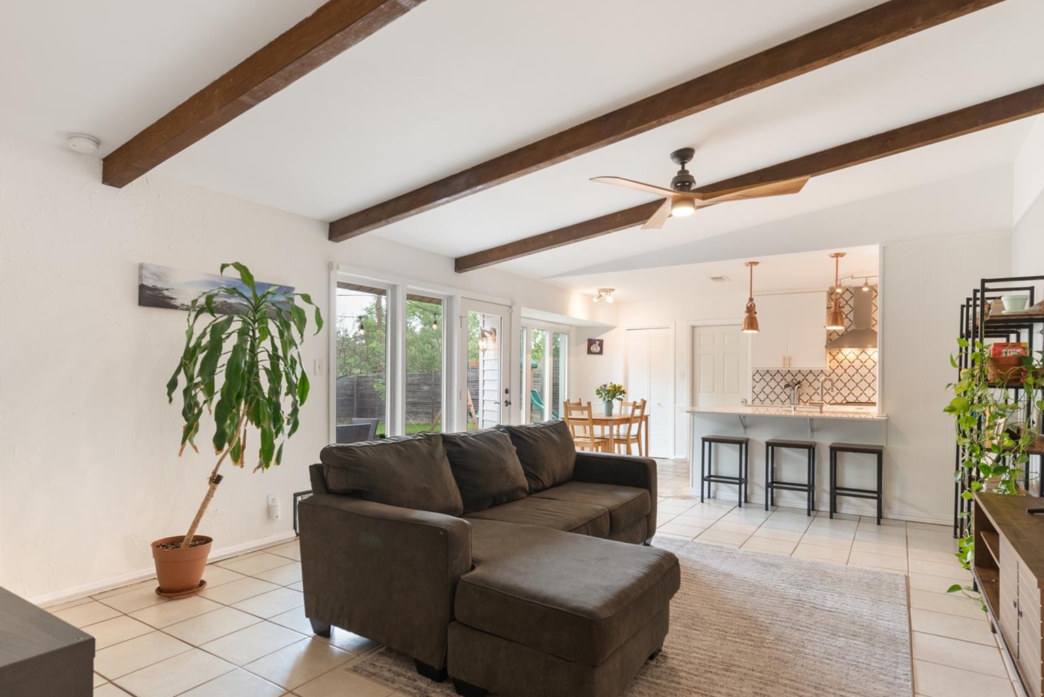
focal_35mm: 20
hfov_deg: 84.0
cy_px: 372
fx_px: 580
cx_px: 517
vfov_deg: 61.9
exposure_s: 1/1.25
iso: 400
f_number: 8
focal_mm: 15
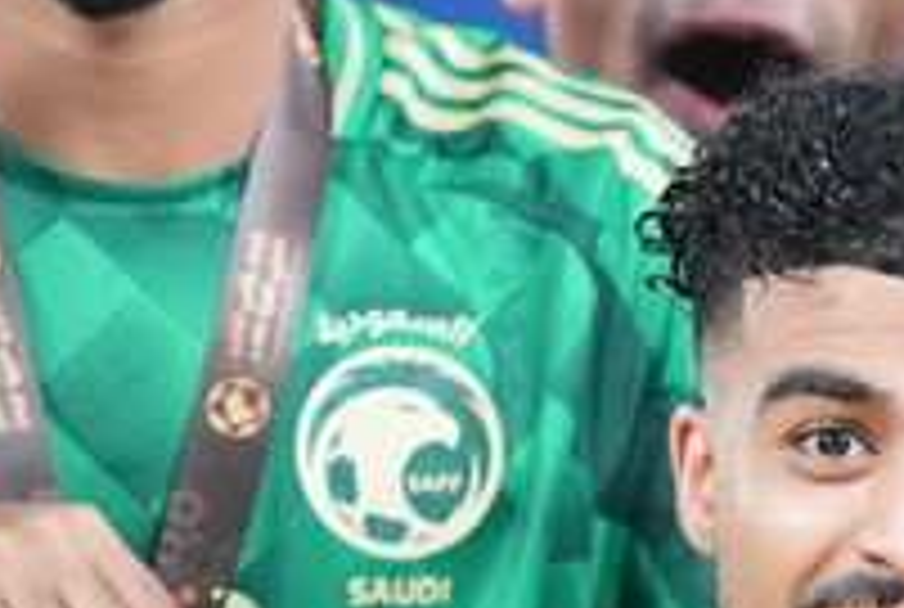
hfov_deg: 1.0
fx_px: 51190
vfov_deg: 0.7
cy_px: 1022
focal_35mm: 2034
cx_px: 886
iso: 6400
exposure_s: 1/2000
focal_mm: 400
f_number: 2.8
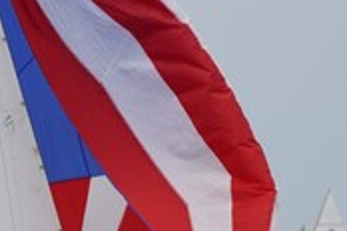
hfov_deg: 2.0
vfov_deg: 1.3
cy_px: -37
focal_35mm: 1036
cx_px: -223
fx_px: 9985
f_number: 5
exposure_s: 1/1250
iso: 125
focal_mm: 150
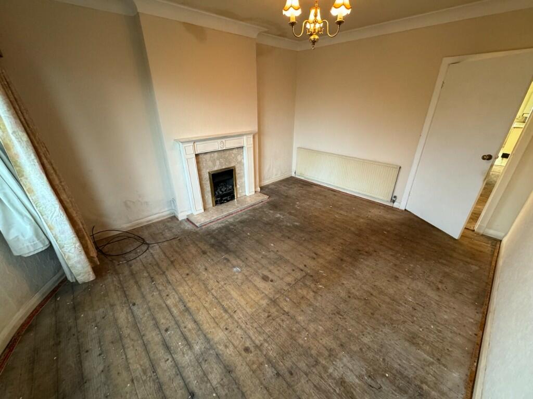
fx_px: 216
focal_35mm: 14
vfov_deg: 85.7
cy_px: 200
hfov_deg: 102.1
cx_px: 266
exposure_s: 1/50
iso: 400
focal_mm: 2.22
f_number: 2.2
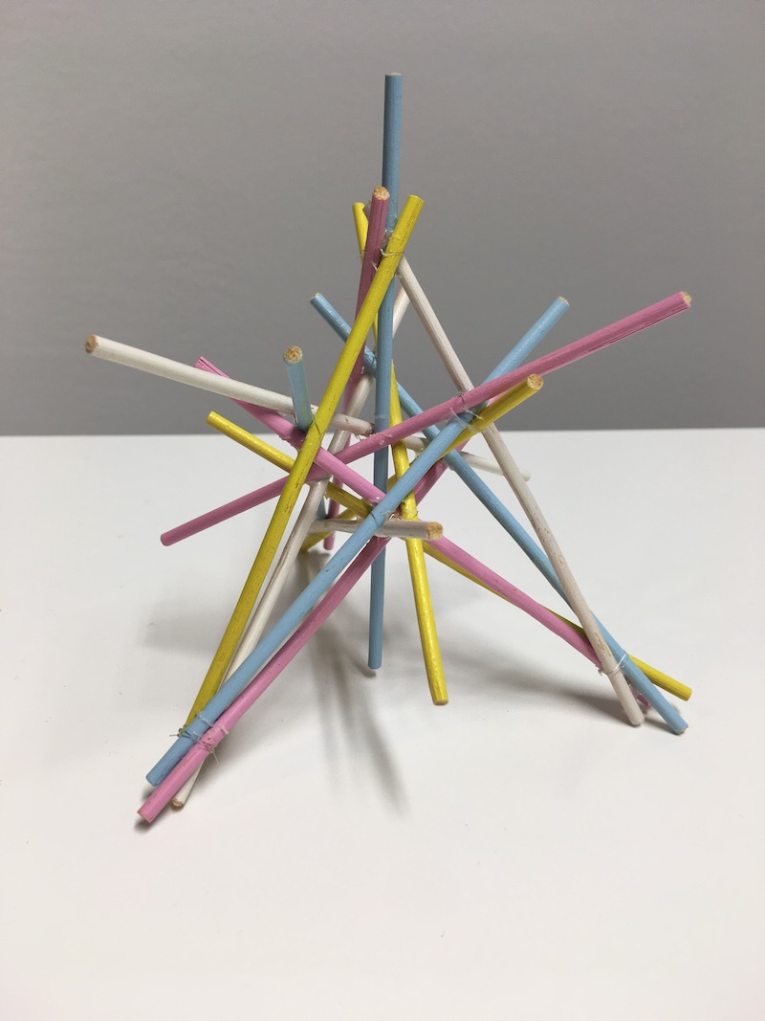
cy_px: 510
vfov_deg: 61.7
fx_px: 855
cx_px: 382
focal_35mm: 29
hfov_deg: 48.2
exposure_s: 1/50
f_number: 2.2
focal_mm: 4.15
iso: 32
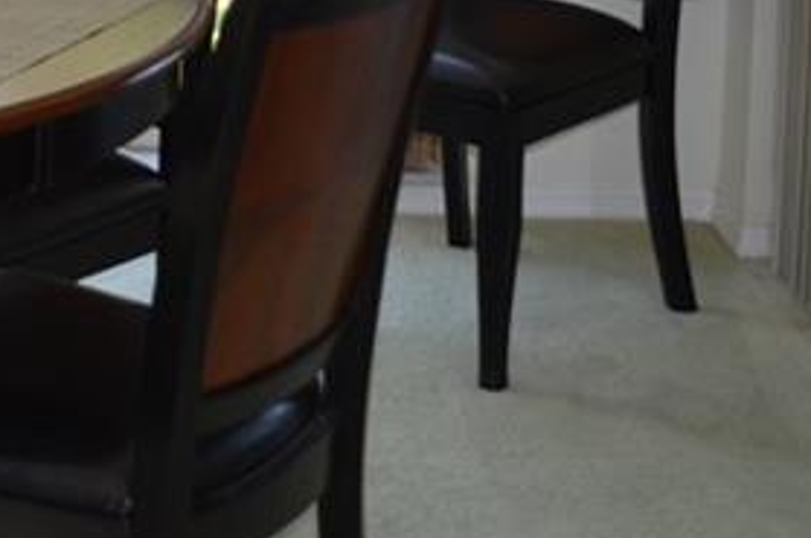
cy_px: -321
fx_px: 2721
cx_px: -387
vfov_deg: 10.8
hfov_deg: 15.7
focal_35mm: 121
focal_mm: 22
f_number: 3.8
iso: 400
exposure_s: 1/100
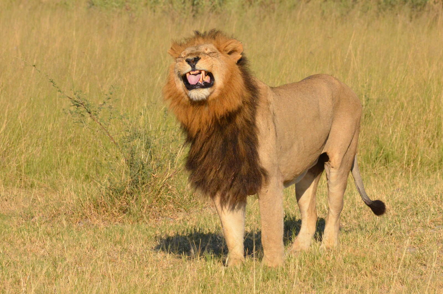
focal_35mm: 375
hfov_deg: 5.5
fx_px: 4605
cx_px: 222
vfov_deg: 3.7
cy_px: 147
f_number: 14
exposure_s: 1/3200
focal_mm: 250
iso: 2500
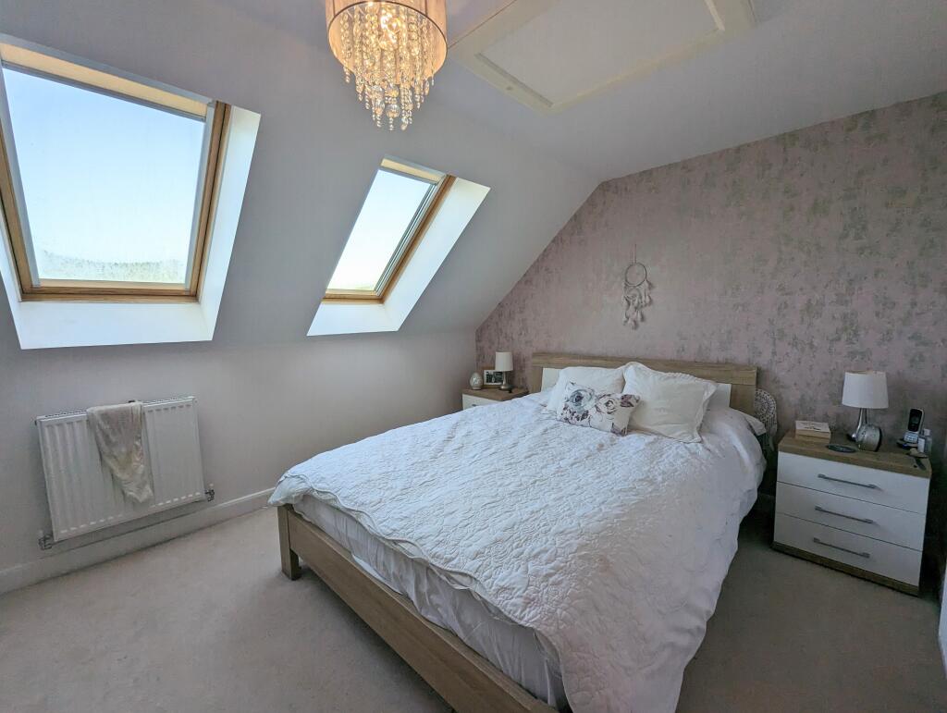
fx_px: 356
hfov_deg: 106.1
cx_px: 474
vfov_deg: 90.1
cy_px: 356
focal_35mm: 13
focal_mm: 1.95
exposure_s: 1/331
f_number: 2.2
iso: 44
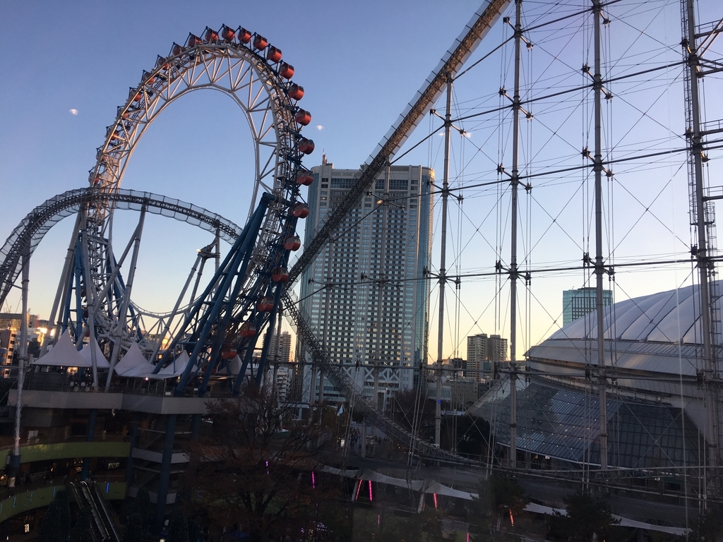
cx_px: 362
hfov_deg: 61.7
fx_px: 606
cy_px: 271
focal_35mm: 29
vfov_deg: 48.2
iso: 25
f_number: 2.2
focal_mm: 4.15
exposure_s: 1/168
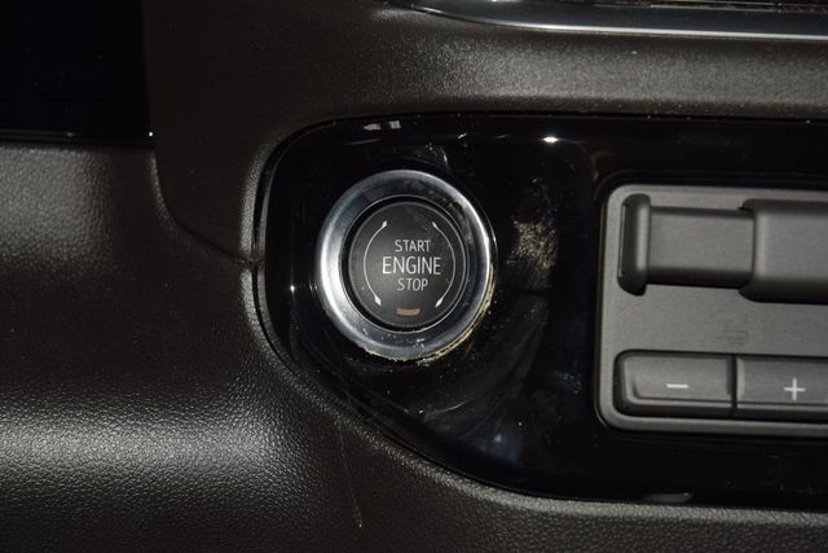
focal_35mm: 105
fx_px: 2415
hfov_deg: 19.5
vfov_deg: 13.0
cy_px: 276
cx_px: 414
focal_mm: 70
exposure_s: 1/125
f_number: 8
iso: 100
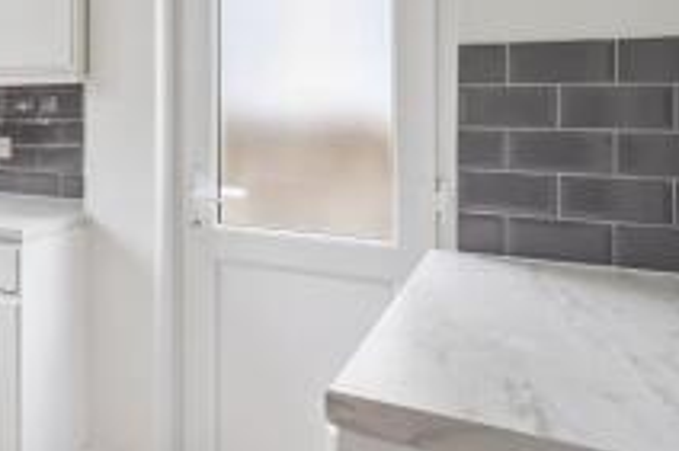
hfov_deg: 47.7
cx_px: 67
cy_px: 91
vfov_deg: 35.6
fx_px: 678
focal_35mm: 36
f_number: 5.6
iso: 320
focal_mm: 16
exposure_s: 1/3.33
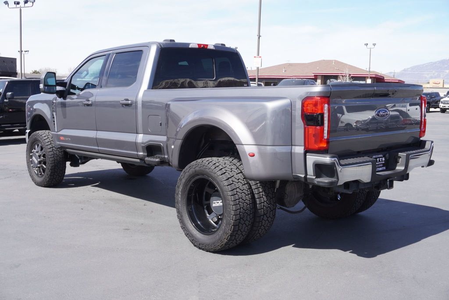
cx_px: 224
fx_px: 524
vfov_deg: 31.9
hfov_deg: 46.4
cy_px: 150
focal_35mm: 42
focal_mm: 28
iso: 100
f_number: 7.1
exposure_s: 1/160
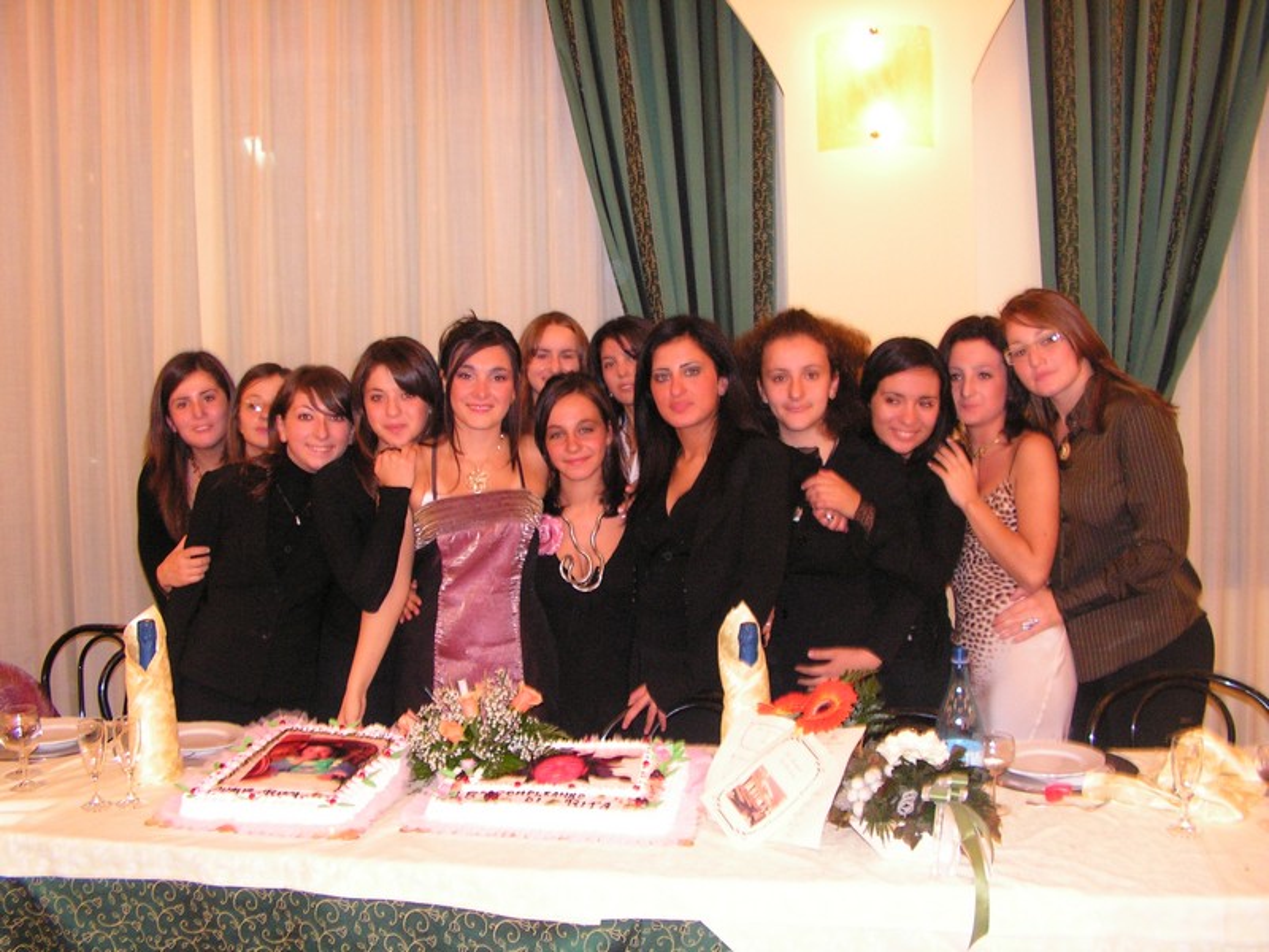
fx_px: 1320
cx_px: 634
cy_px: 476
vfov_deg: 39.7
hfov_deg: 51.4
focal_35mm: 36
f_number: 3.2
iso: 200
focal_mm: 6
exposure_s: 1/40
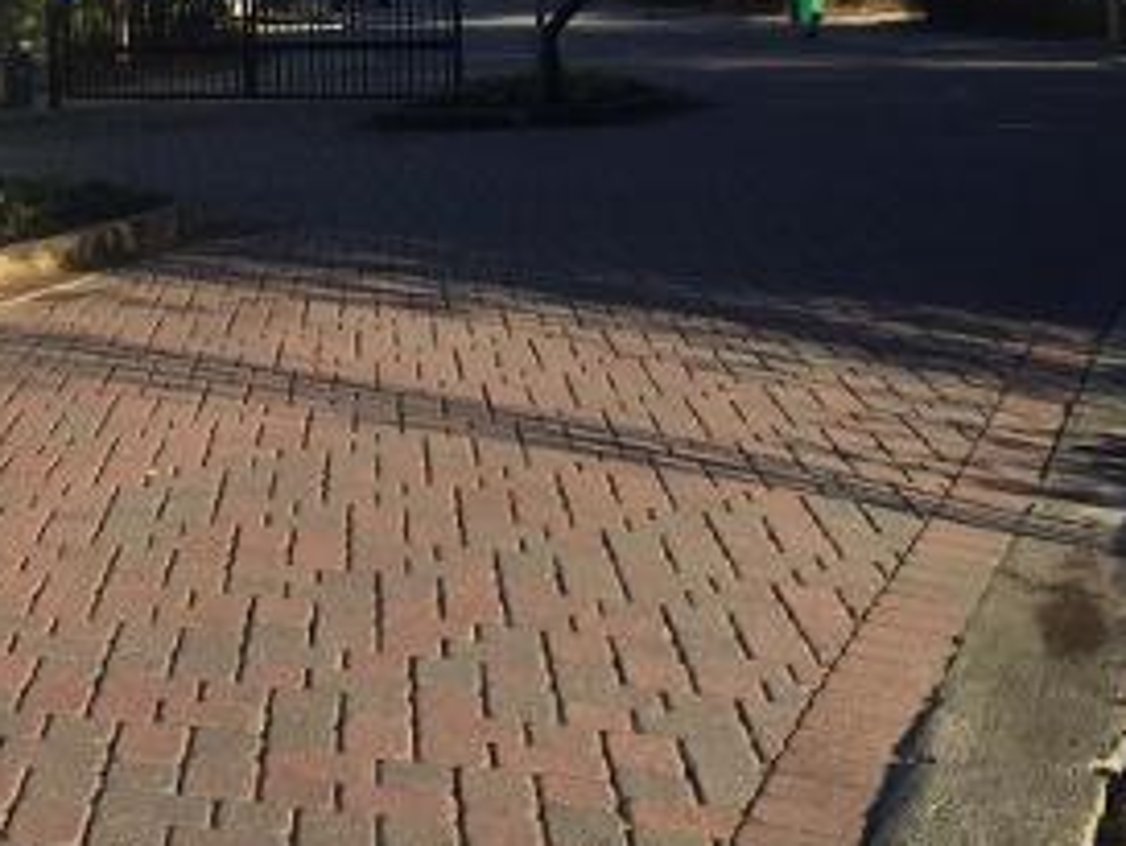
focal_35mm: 68
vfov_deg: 21.1
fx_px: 2213
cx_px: -157
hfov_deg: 26.0
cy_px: 70
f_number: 2.2
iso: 32
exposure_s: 1/1199
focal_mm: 4.15
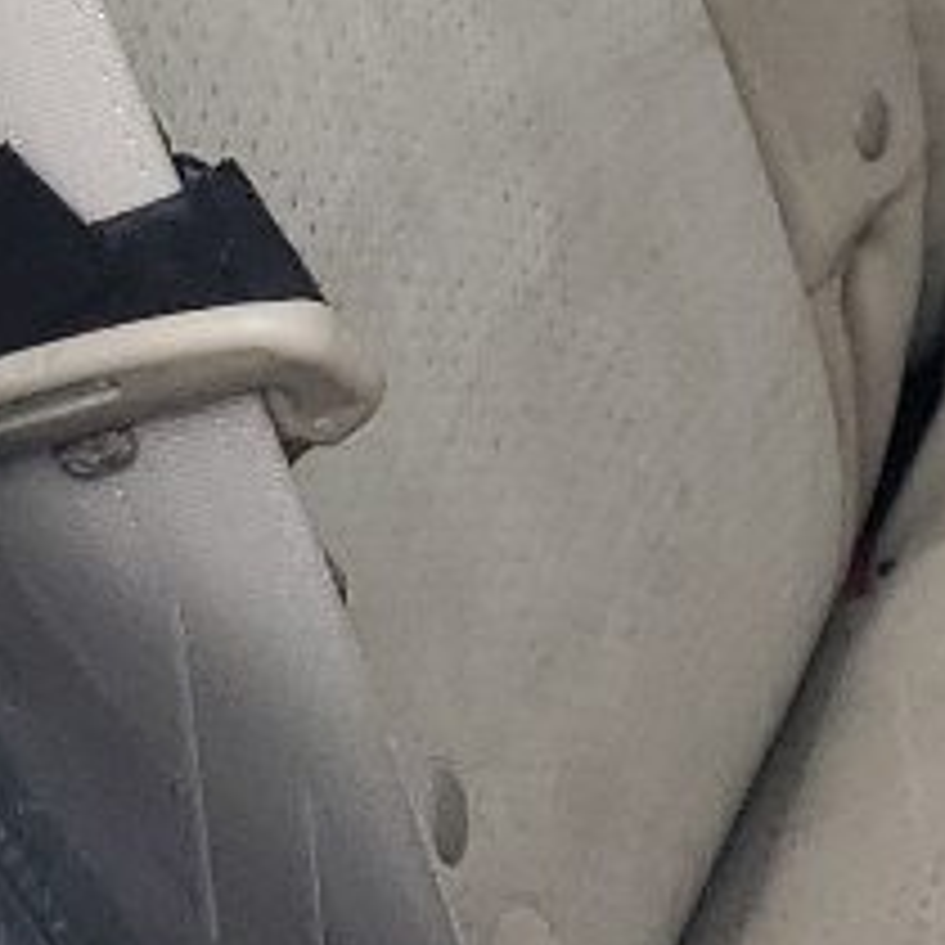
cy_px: -1202
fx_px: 5405
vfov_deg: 9.1
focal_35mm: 175
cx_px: 2624
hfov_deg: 8.6
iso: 50
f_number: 1.5
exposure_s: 1/141
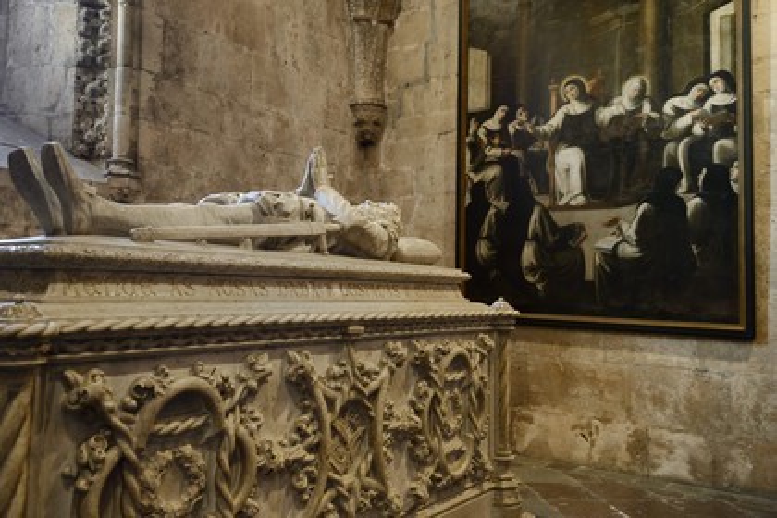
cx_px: 388
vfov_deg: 45.0
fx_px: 626
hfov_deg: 63.7
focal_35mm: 29
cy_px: 259
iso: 1600
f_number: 4
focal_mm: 29
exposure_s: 1/15
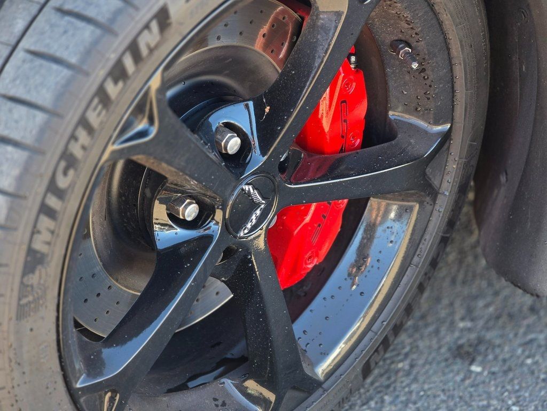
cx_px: 274
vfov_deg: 12.9
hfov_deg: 17.1
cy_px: 206
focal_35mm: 115
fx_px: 1817
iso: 200
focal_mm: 18.6
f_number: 3.4
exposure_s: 1/120
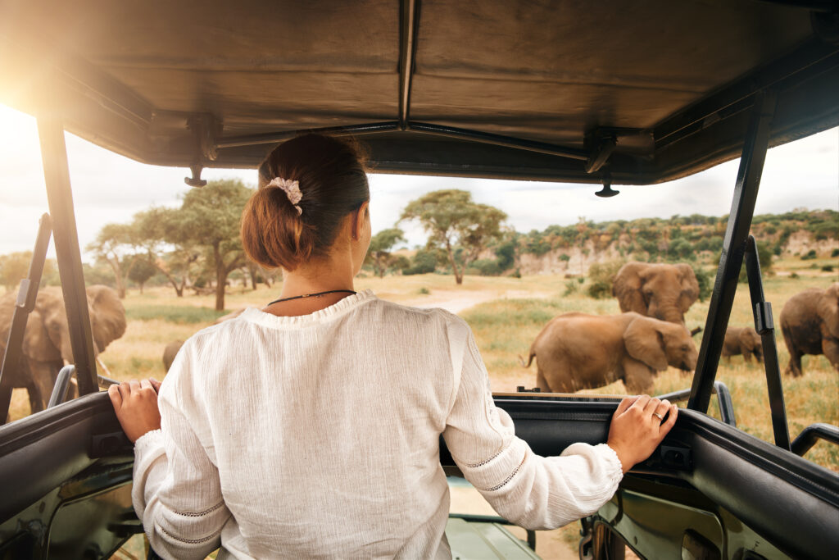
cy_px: 280
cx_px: 420
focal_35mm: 35
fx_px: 816
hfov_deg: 54.4
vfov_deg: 37.9
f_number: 7.1
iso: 100
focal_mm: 35
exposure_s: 1/100
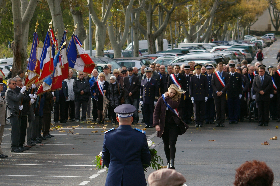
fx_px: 1335
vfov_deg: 8.0
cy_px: 141
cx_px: 162
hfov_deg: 12.0
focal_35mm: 172
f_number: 5.6
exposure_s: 1/500
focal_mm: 75
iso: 400
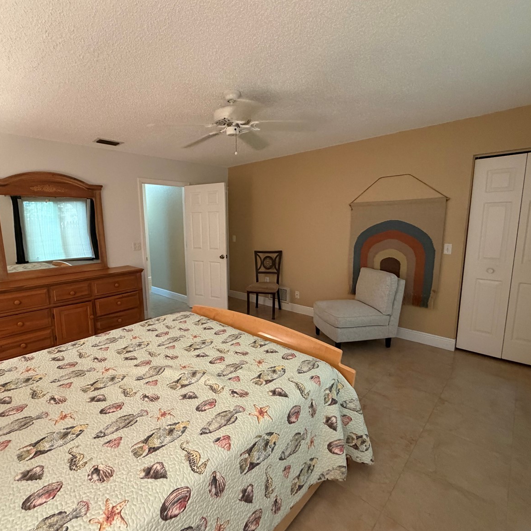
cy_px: 266
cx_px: 237
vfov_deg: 84.0
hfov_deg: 83.7
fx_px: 295
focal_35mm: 17
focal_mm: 2.22
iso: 500
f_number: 2.2
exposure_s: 1/60
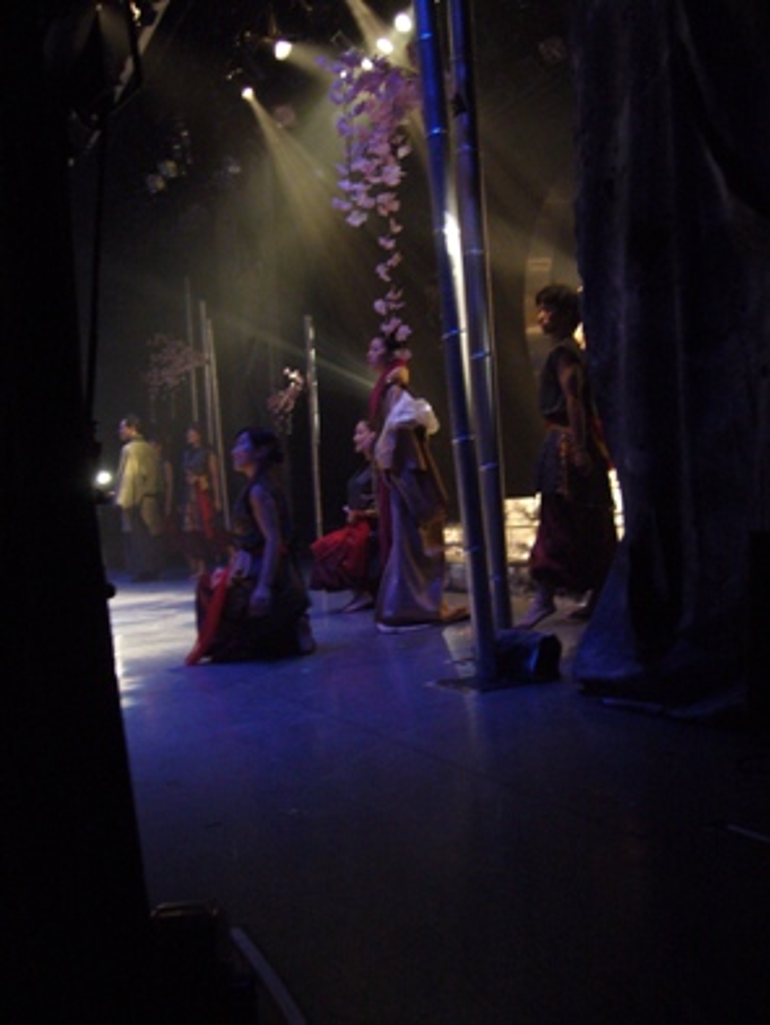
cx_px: 385
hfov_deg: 40.7
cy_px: 512
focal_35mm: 35
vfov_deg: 52.6
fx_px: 1037
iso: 200
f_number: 2.8
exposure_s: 1/8
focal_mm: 5.8
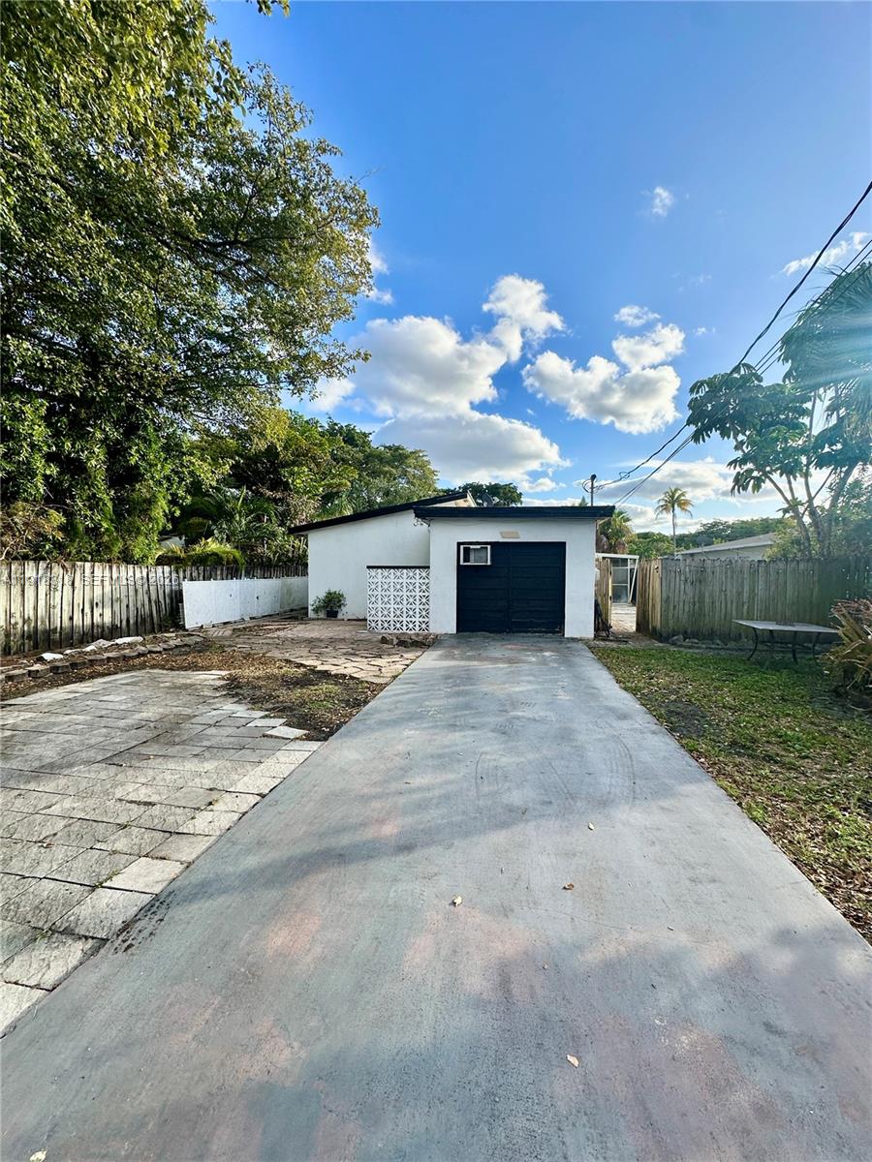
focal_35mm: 14
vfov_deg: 102.1
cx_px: 436
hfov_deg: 85.7
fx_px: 470
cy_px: 581
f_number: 2.2
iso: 50
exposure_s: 1/1159
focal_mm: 2.22
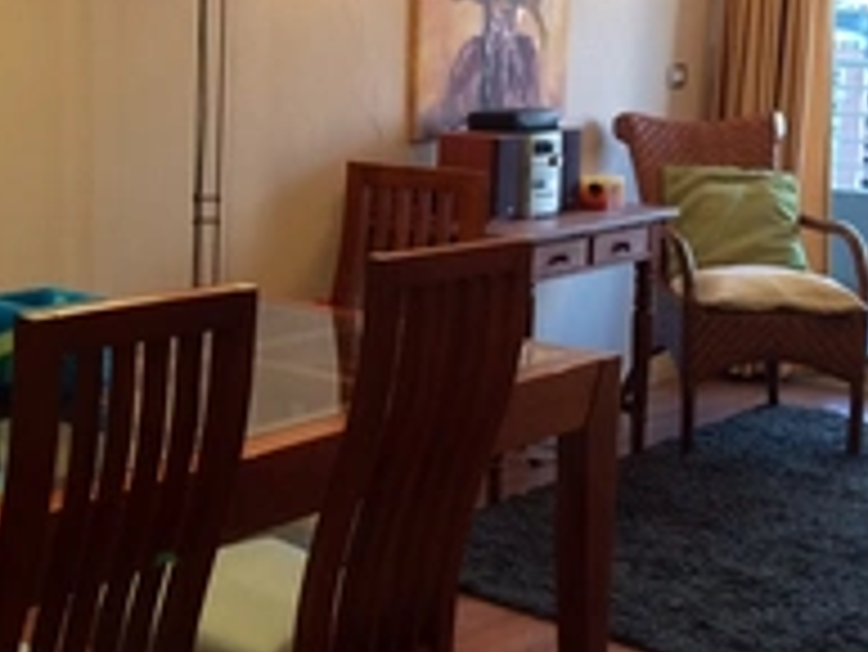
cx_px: 184
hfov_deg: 28.8
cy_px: 261
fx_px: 1656
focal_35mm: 66
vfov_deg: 22.2
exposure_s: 1/33
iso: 160
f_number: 2.2
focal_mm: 4.15
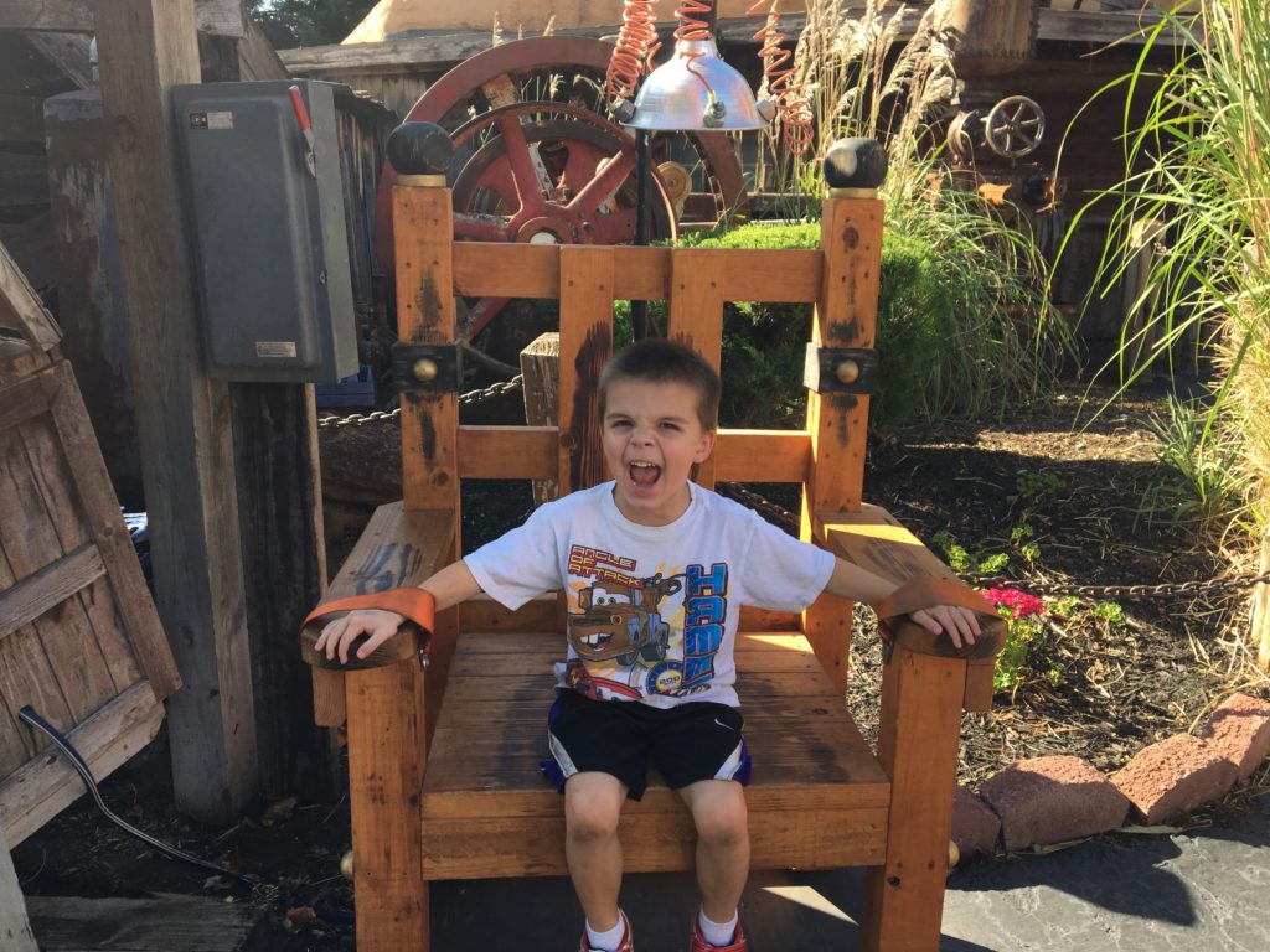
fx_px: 1064
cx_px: 635
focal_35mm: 29
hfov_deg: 61.7
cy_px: 476
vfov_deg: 48.2
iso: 25
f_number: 2.2
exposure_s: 1/405
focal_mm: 4.15
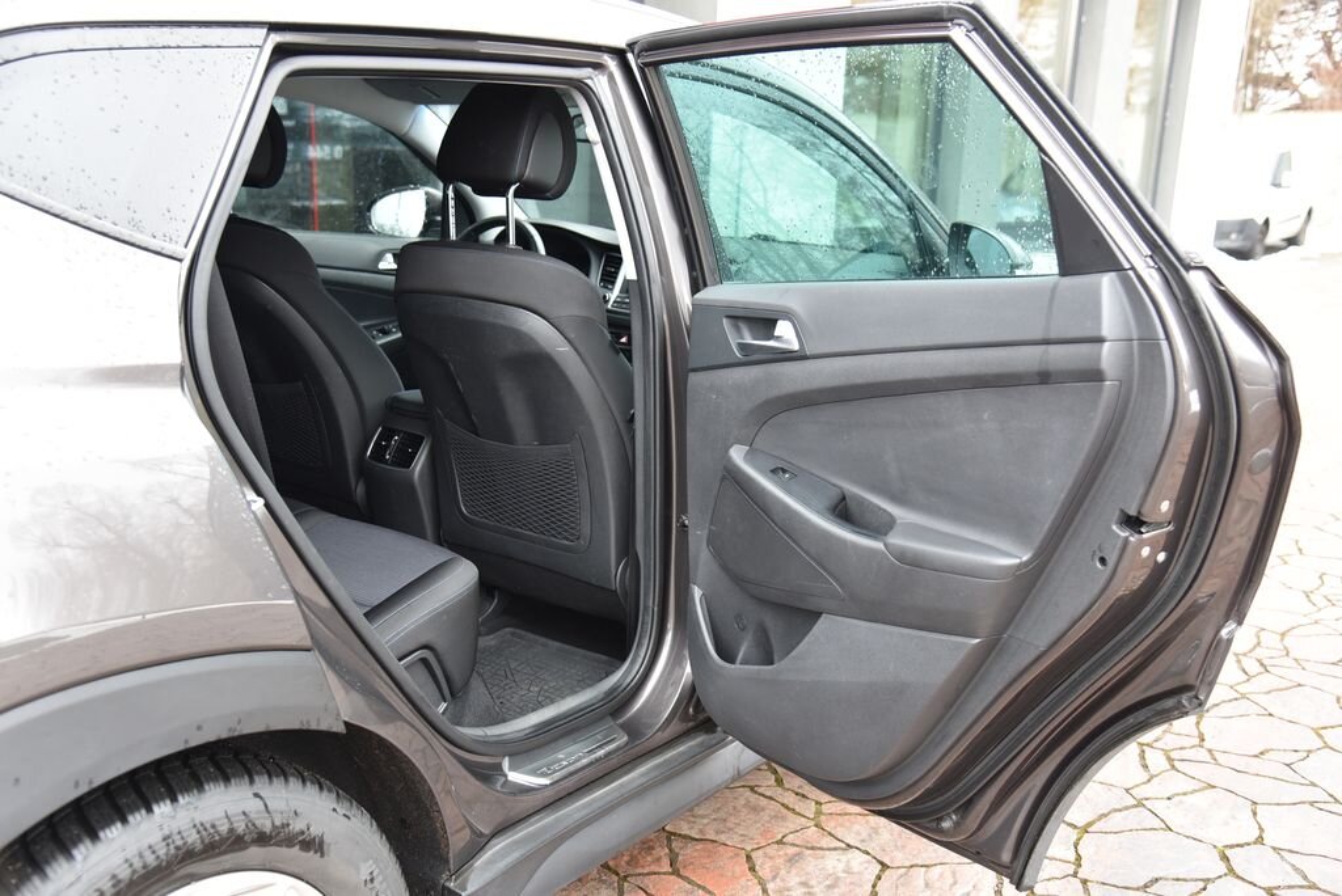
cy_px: 448
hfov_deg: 54.4
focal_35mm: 35
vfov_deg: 37.9
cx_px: 671
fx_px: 1305
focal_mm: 35
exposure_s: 1/80
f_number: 4.5
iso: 500
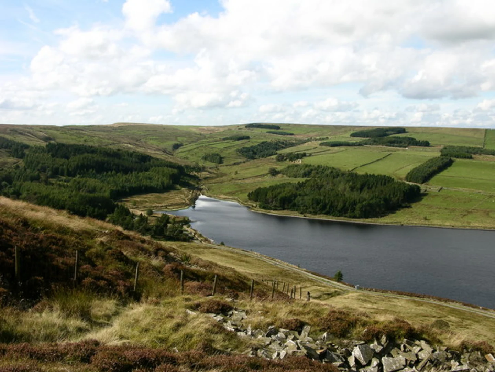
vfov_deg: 40.7
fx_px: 500
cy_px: 186
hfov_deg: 52.6
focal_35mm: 35
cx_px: 248
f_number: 8
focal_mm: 8.9
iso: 50
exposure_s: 1/123
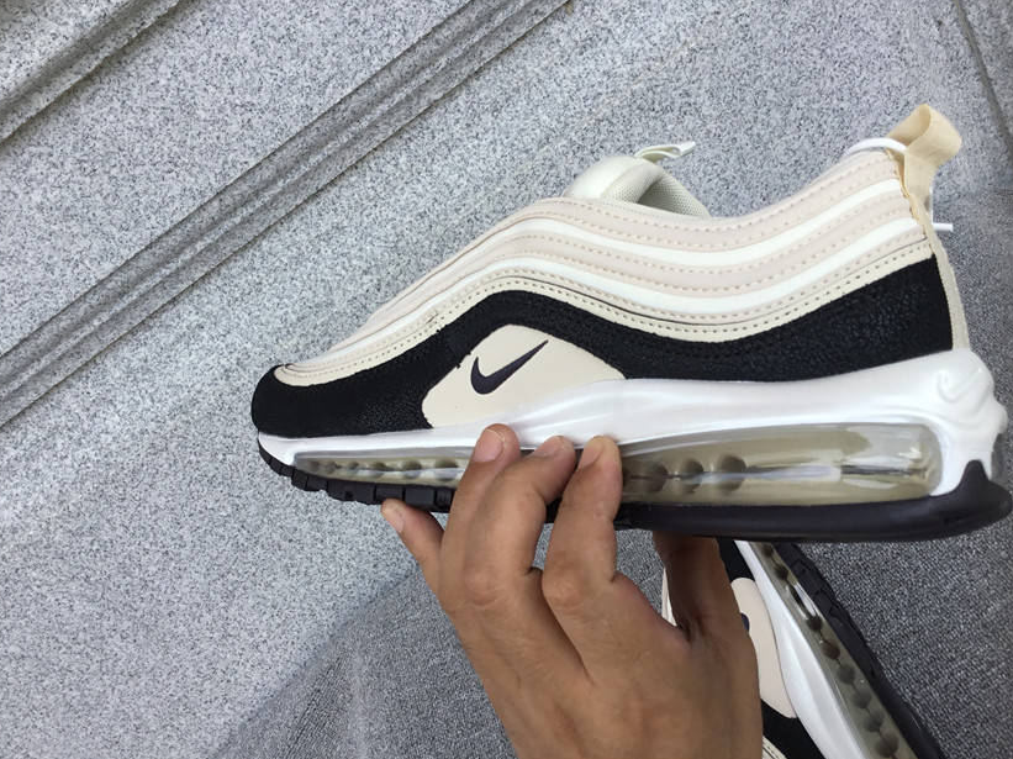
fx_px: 995
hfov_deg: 54.0
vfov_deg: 41.7
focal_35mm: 34
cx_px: 507
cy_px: 345
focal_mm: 3.3
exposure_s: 1/440
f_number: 2.4
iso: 25
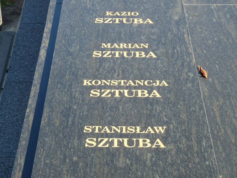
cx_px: 118
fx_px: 623
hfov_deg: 21.5
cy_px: 89
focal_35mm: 91
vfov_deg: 16.2
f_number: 4.5
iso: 100
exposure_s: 1/200
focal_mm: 16.1
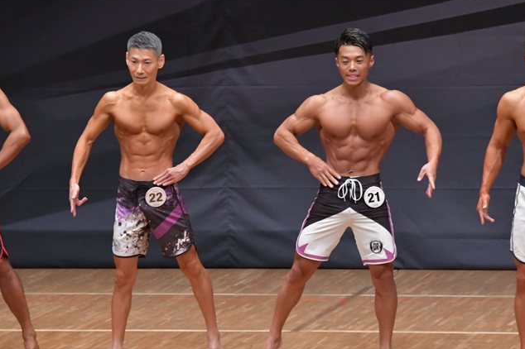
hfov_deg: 6.2
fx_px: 4810
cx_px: 254
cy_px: 208
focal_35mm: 330
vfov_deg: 4.2
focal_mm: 180
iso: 6400
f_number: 5.6
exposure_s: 1/400
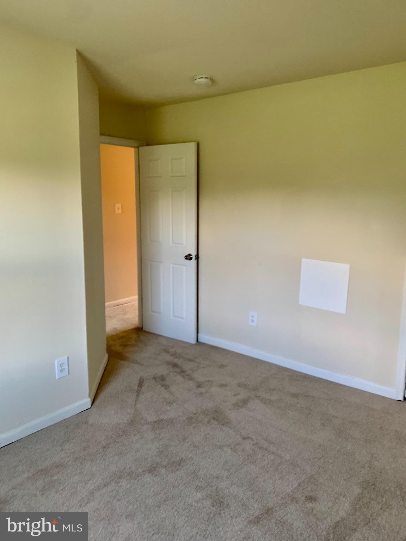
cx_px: 203
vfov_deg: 67.3
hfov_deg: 53.1
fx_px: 407
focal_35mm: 26
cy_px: 270
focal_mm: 4.25
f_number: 1.8
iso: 125
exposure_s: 1/60
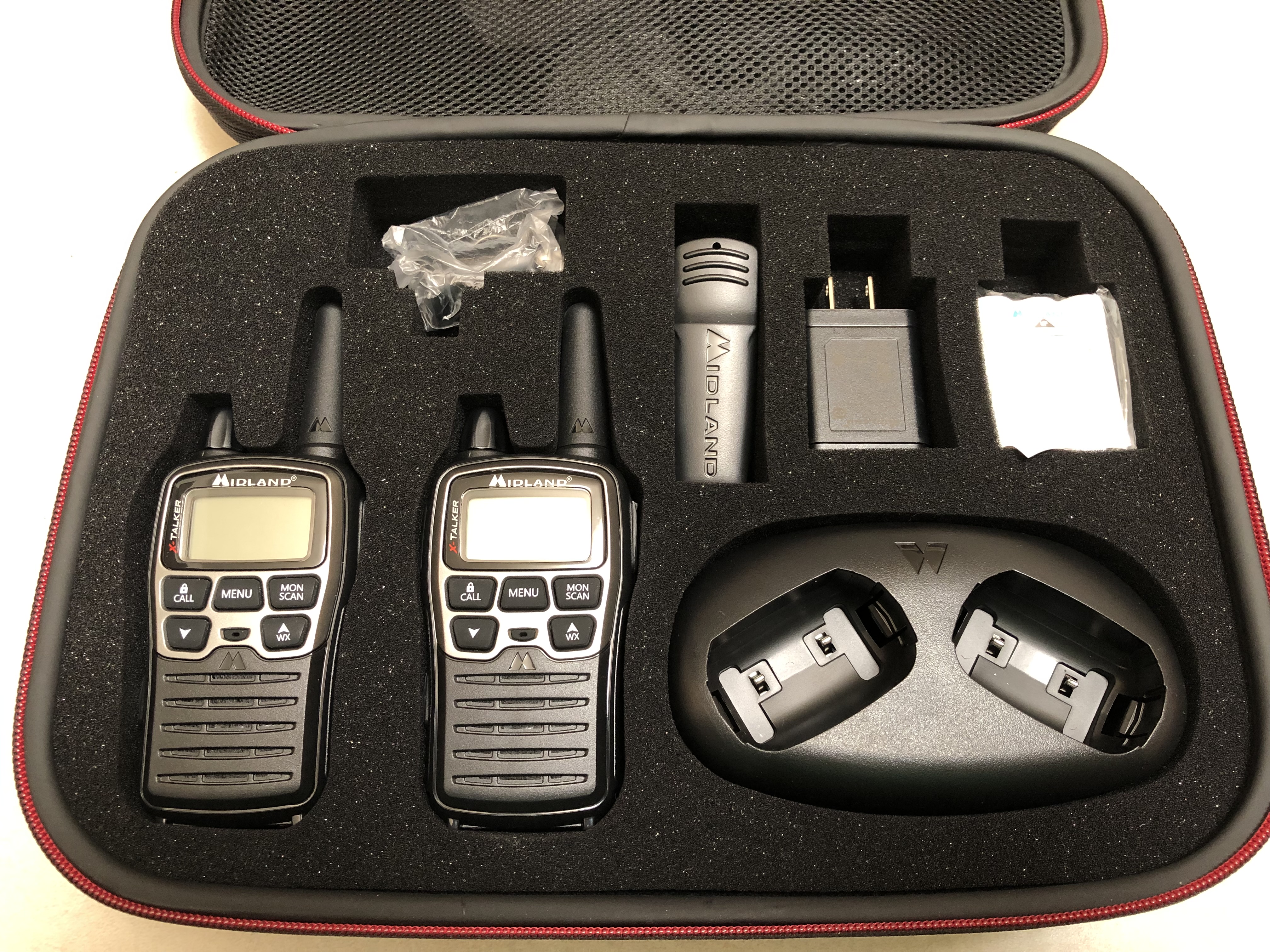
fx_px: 1027
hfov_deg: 63.4
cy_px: 476
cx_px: 635
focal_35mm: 28
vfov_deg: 49.7
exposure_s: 1/15
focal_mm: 3.99
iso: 64
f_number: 1.8
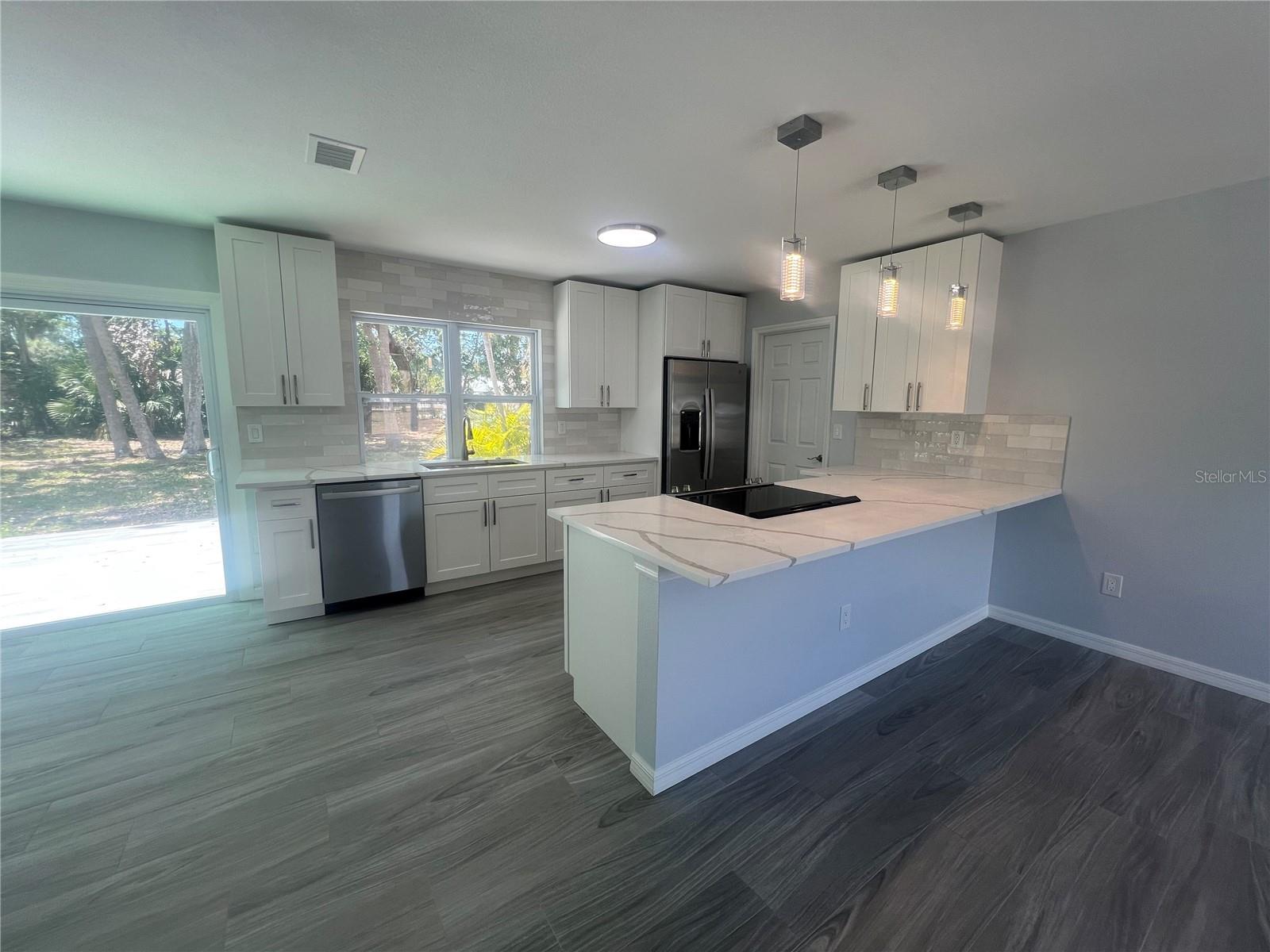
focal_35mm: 13
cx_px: 635
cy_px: 476
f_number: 1.8
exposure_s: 1/120
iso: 40
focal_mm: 1.57
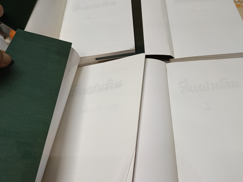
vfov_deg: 44.1
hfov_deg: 56.3
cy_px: 98
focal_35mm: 32
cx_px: 147
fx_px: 225
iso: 1190
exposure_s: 1/50
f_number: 1.7
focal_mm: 5.31
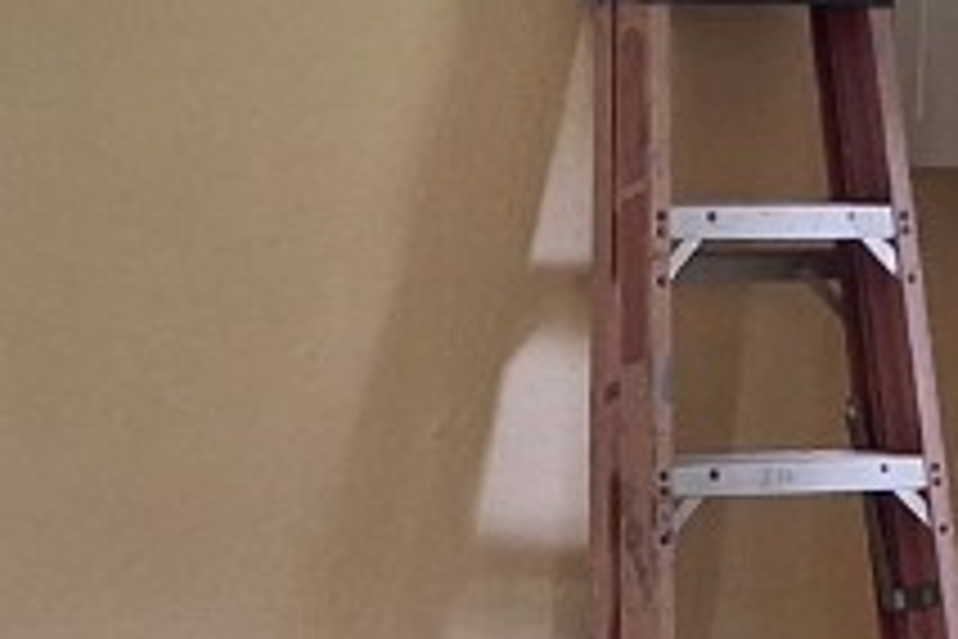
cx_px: 288
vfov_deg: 9.3
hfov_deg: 14.6
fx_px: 3725
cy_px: 1148
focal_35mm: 140
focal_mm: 2.91
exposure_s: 1/40
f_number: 1.9
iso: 125
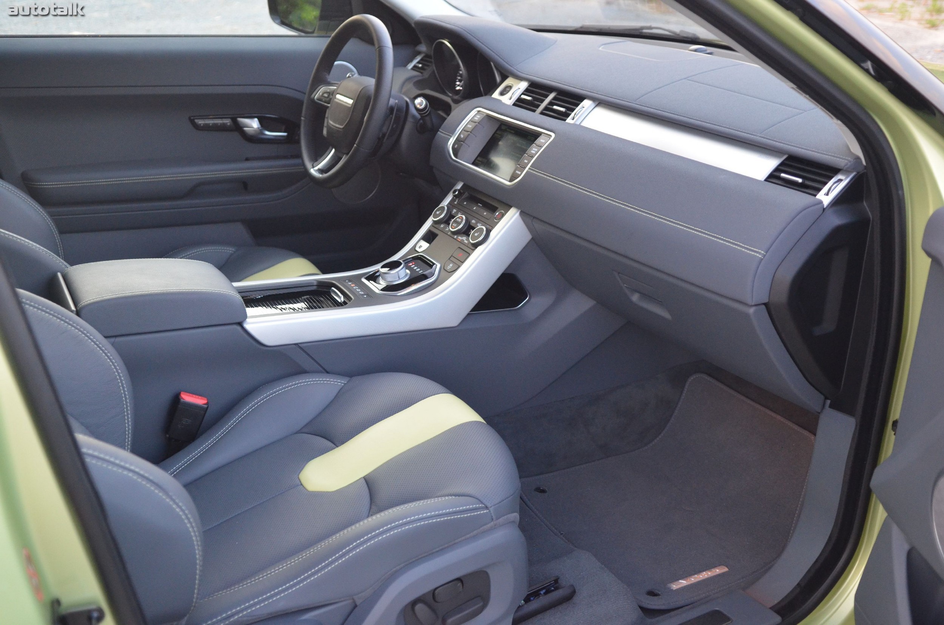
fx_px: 942
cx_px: 472
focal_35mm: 36
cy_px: 312
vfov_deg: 36.7
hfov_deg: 53.2
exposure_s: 1/100
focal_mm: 24
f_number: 2.8
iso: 1600
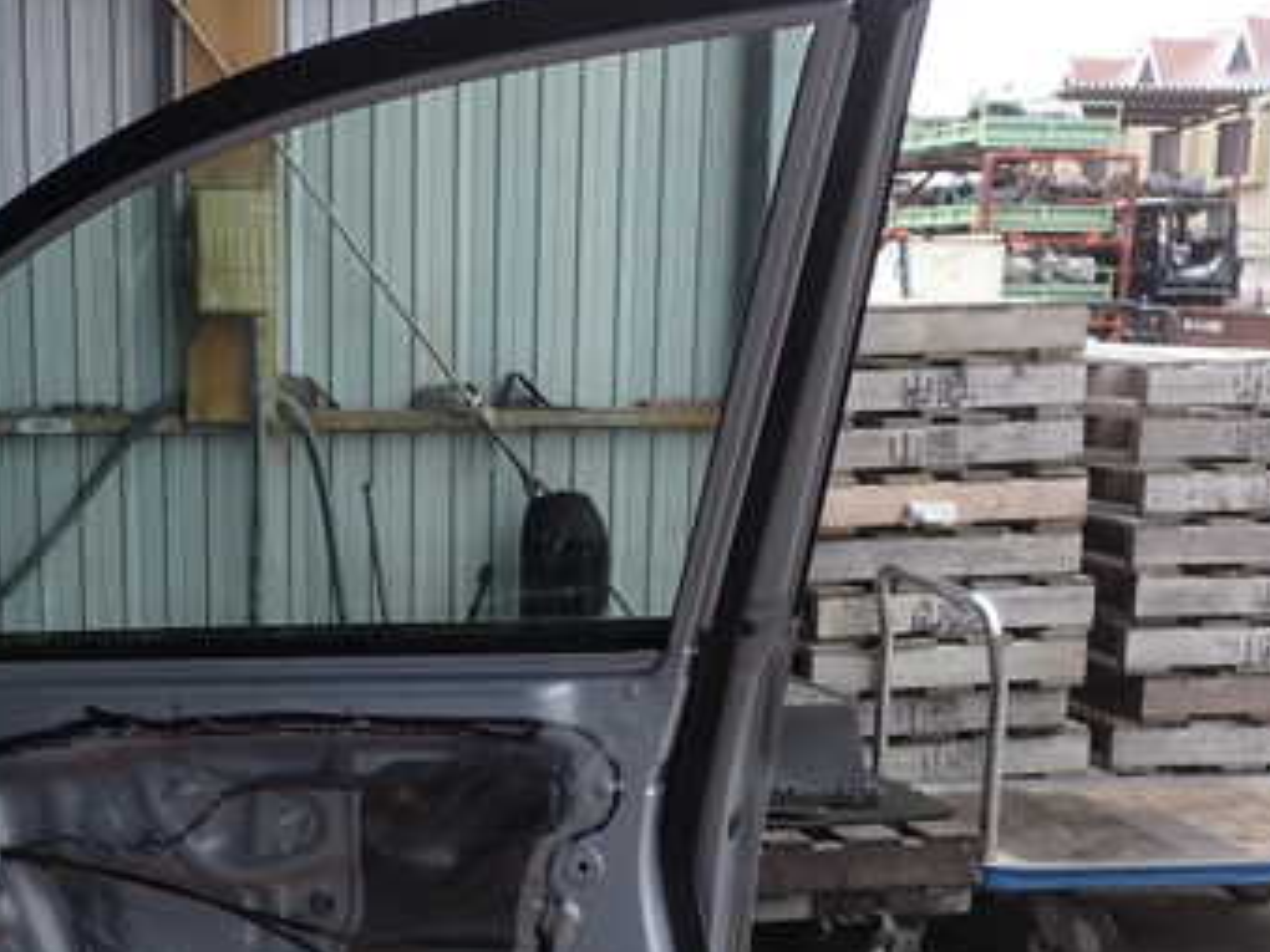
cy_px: 709
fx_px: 1944
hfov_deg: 35.5
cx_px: 355
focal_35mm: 53
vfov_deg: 27.2
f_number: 3.2
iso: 100
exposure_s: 1/250
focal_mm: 5.4
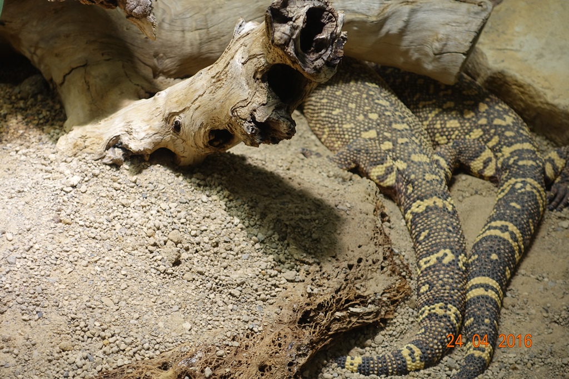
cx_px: 284
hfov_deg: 28.8
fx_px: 1106
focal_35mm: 70
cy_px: 190
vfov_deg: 19.5
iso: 125
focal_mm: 25.7
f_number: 4
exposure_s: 1/125
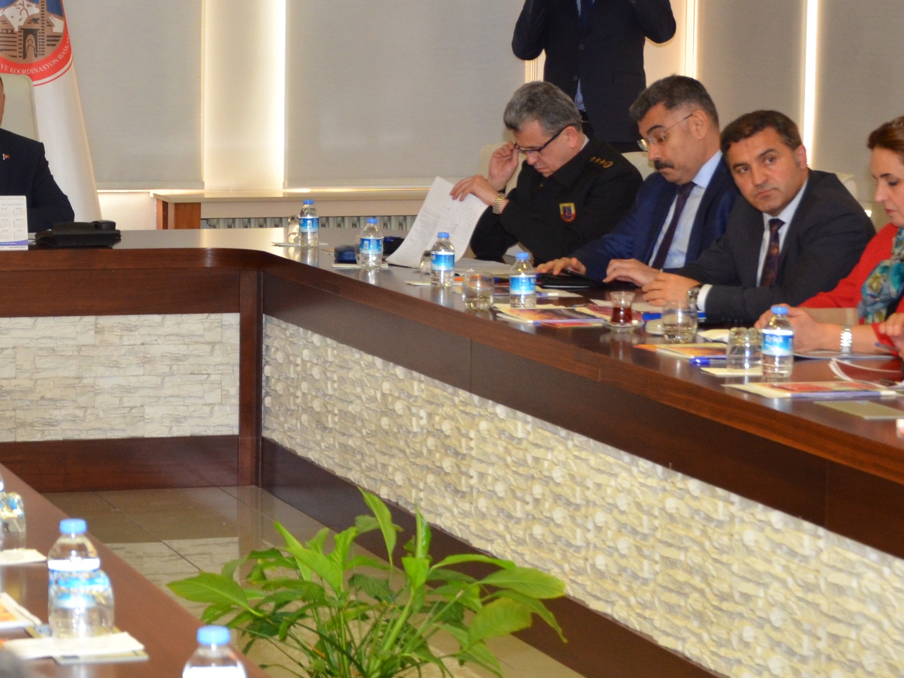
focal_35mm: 126
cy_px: 246
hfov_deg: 15.5
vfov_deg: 11.8
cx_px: 131
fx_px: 3290
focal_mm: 38
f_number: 4.5
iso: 800
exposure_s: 1/60
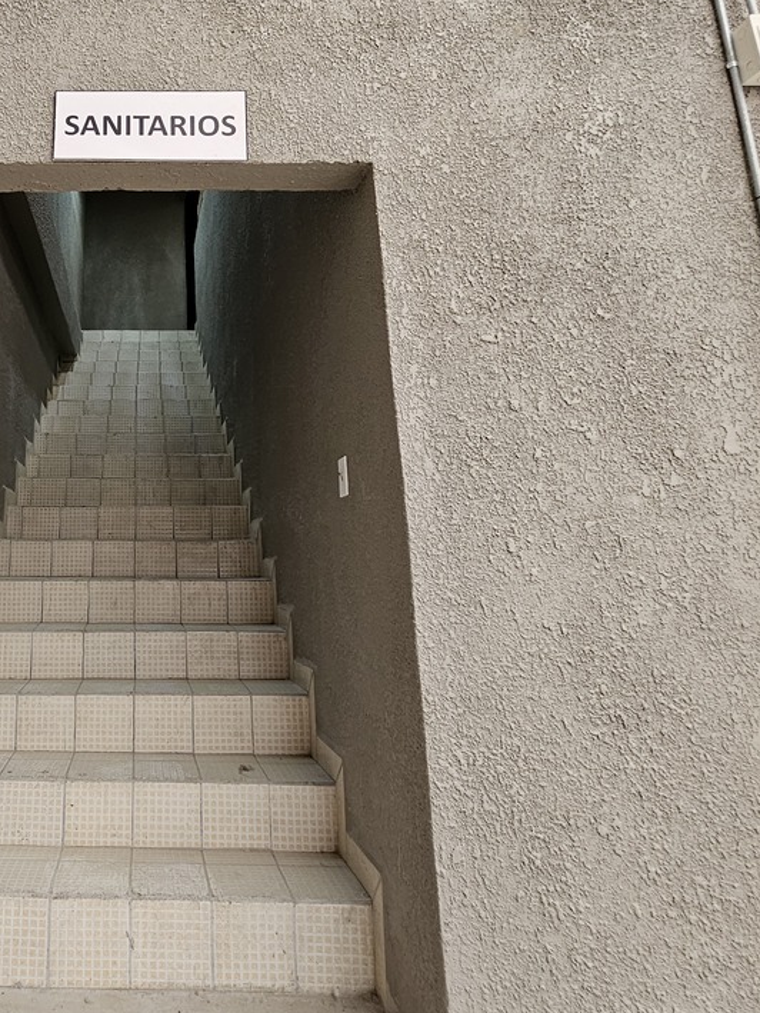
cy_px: 396
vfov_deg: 75.4
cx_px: 129
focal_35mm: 22
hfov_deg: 55.7
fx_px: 644
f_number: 2.2
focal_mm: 2.2
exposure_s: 1/100
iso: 200
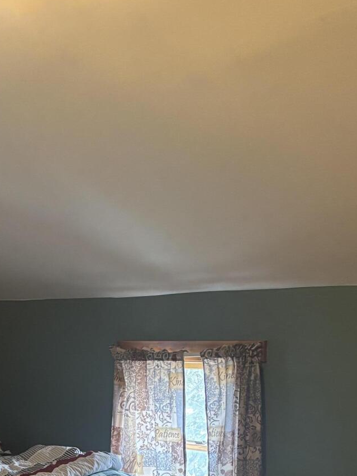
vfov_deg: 28.7
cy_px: 526
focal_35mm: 61
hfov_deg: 23.5
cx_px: 54
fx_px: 839
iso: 640
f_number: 1.6
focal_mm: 5.96
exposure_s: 1/30
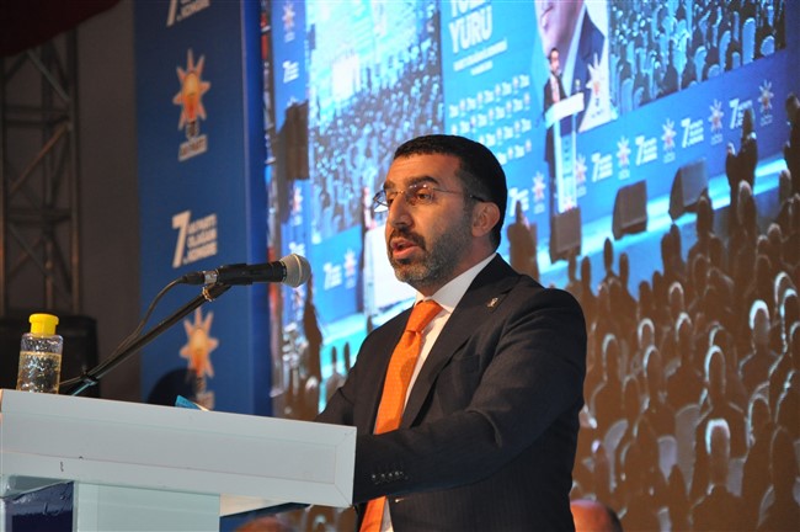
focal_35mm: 158
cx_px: 400
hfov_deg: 13.1
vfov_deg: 8.7
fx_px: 3496
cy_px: 266
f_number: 5.6
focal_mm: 105
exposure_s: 1/100
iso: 1250
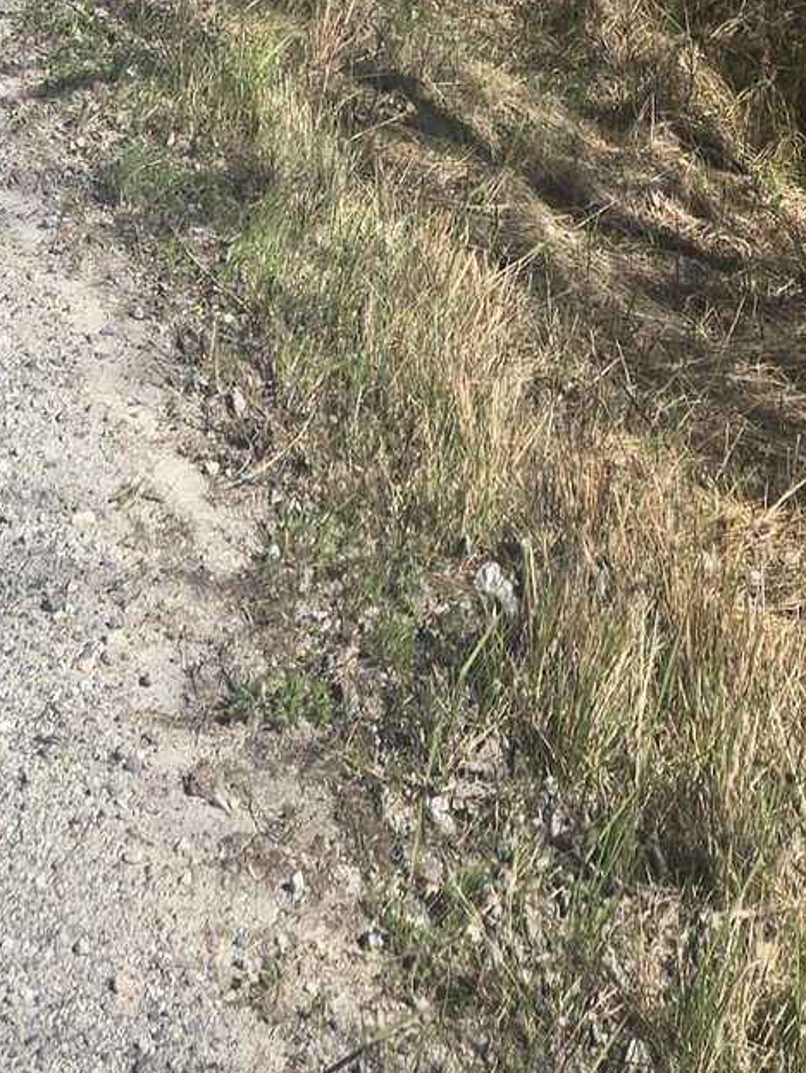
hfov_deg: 17.4
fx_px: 2636
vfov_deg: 19.7
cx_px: 405
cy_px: -586
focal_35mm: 85
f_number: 1.8
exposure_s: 1/1453
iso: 25
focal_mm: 5.4
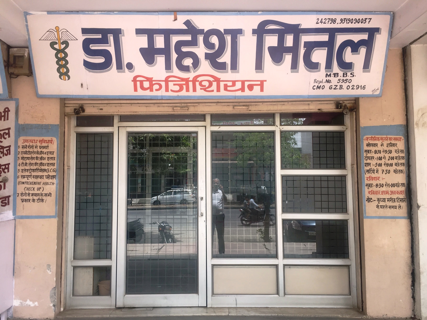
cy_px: 160
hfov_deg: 61.7
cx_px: 214
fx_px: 358
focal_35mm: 29
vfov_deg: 48.2
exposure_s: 1/186
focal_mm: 4.15
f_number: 2.2
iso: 32
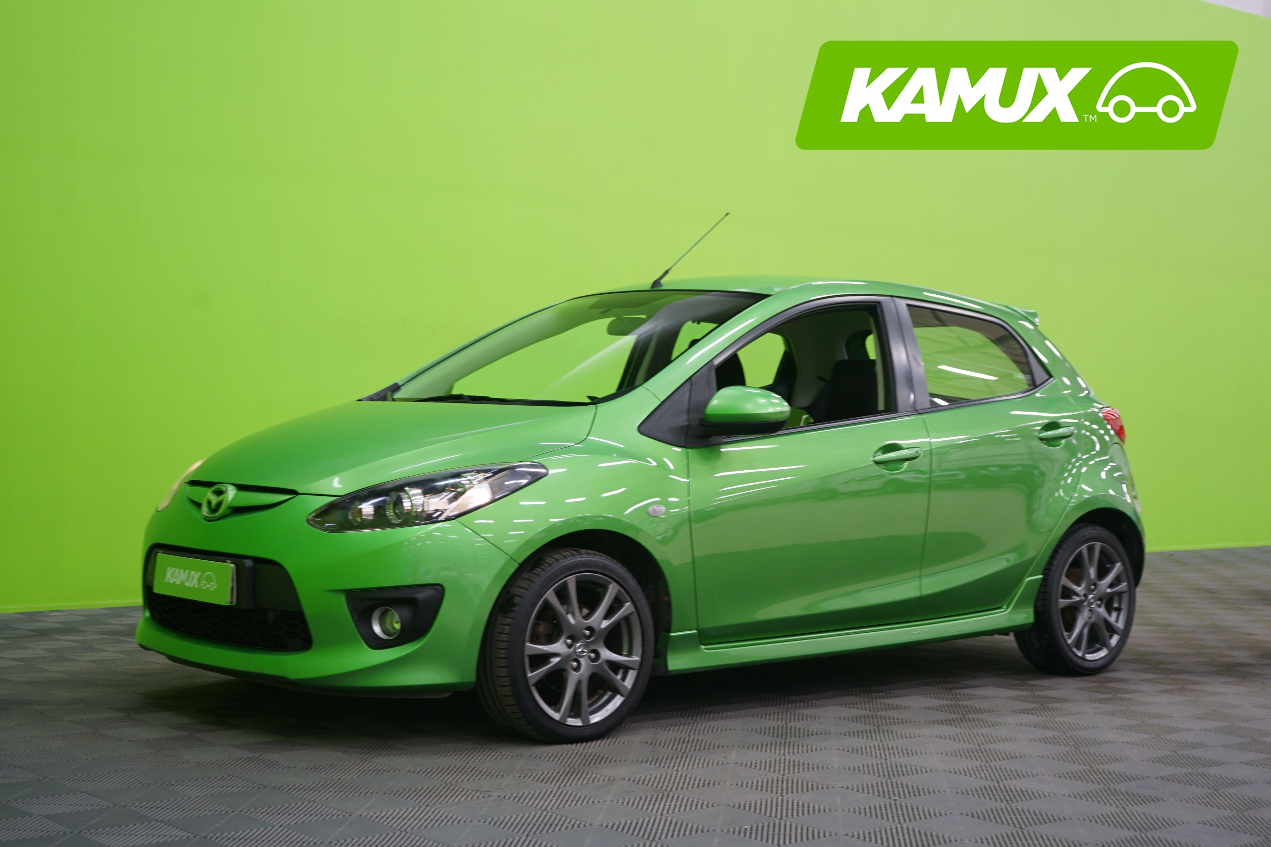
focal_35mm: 53
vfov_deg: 25.5
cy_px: 424
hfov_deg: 37.5
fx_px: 1871
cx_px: 636
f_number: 5
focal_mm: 53
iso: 400
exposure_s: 1/8
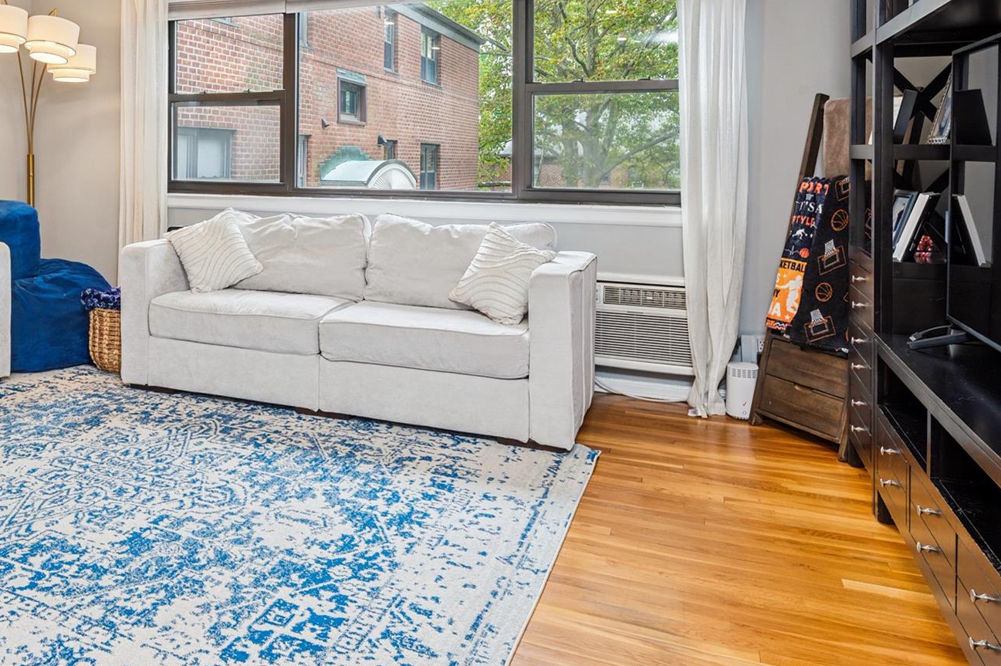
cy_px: 234
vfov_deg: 43.1
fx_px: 834
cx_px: 250
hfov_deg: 58.7
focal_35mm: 30
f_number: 11
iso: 200
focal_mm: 19
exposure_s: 1/13
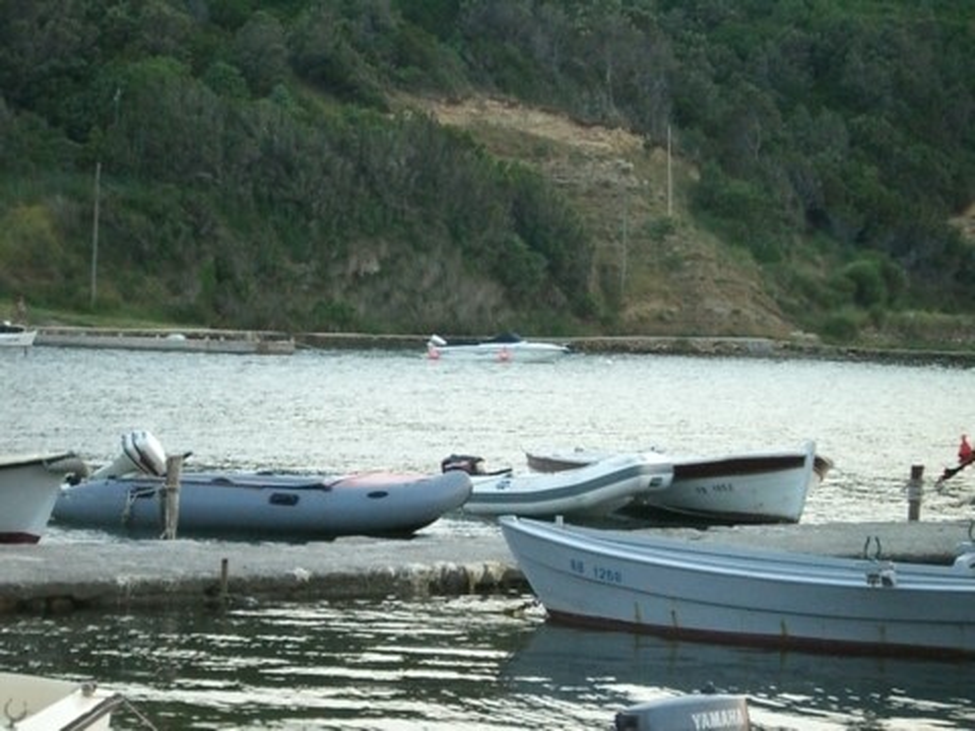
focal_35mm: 114
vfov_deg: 13.0
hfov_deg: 17.3
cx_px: 488
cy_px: 366
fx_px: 3211
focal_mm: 18.6
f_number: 5.2
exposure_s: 1/60
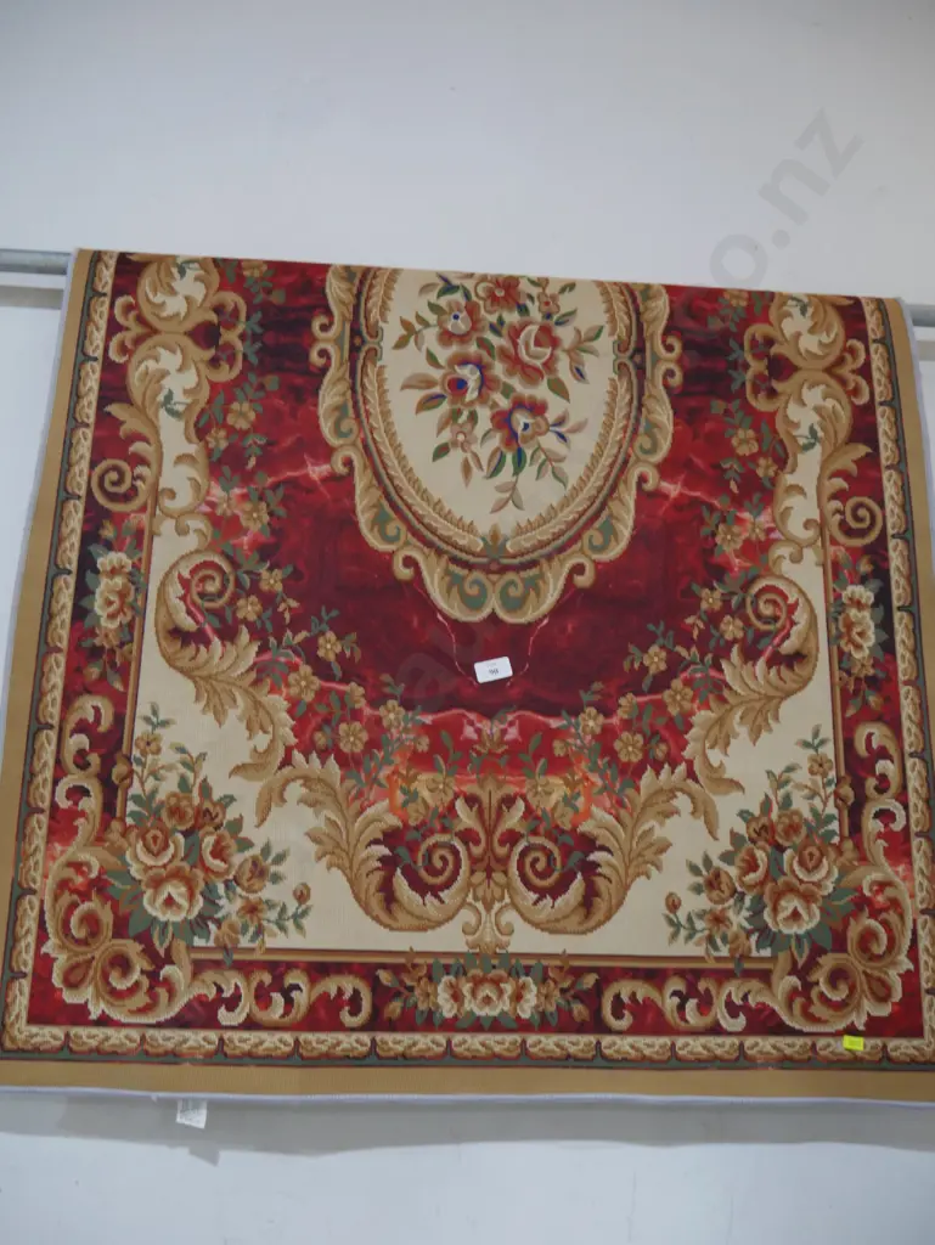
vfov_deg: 59.9
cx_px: 468
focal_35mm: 30
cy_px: 622
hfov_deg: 46.8
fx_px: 1080
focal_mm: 15
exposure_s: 1/60
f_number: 3.6
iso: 1000
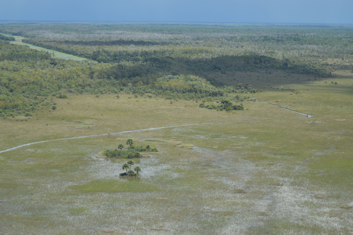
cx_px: 176
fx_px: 1030
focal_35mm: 105
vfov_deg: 13.0
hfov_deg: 19.5
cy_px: 118
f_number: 4
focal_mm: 70
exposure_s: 1/1600
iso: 200
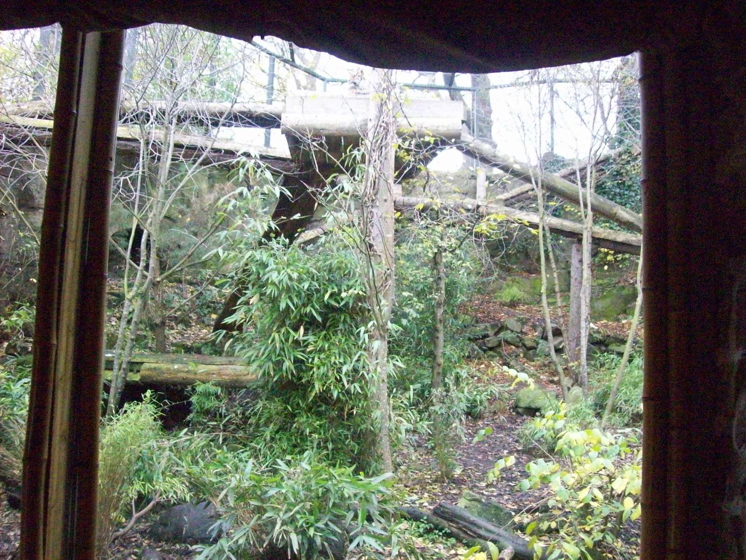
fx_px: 776
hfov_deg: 51.4
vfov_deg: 39.7
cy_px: 280
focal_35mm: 36
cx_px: 373
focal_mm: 6
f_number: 2.7
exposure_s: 1/126
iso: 800
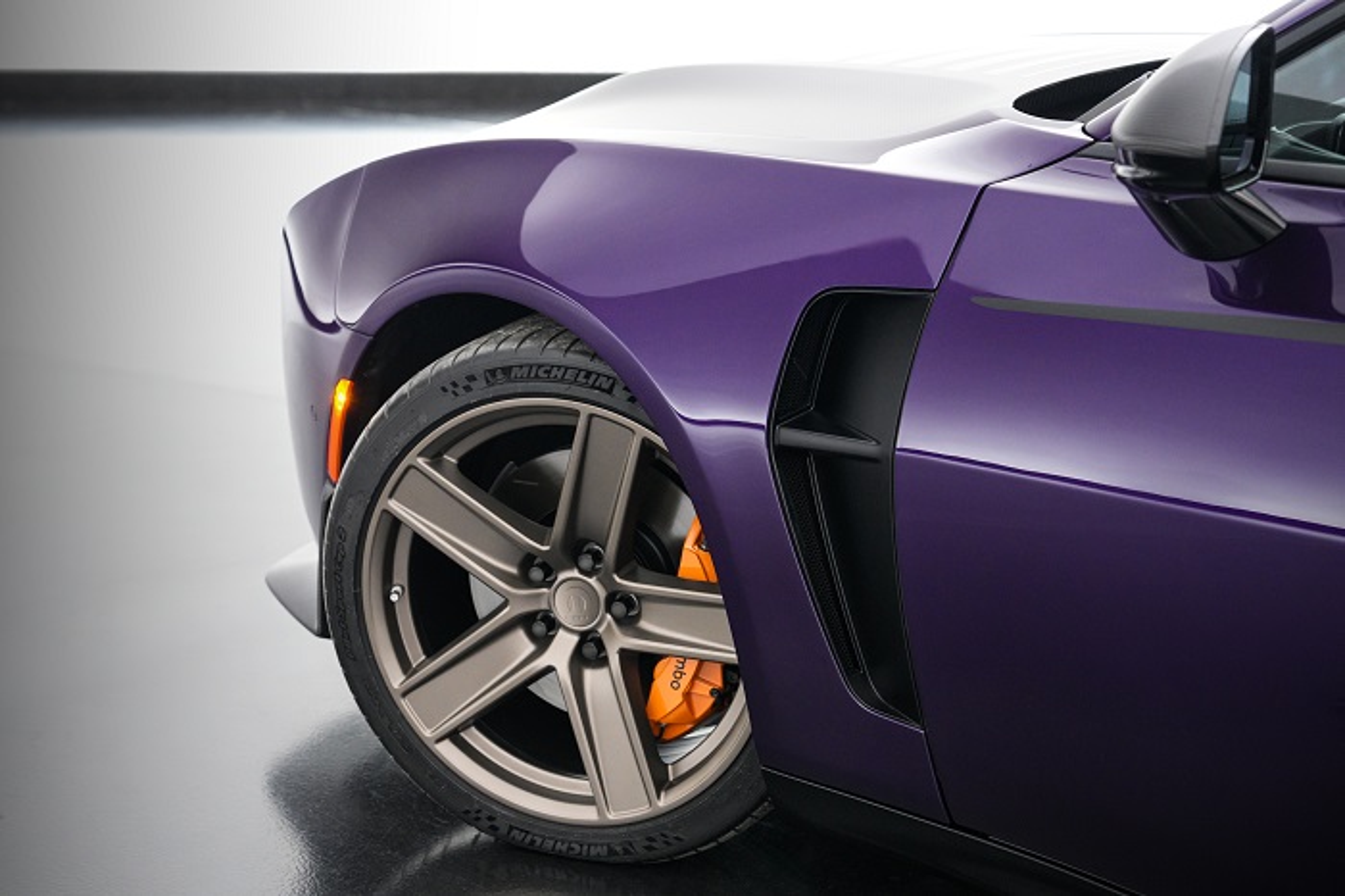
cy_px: 448
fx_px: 2614
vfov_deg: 19.4
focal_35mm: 70
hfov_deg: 28.9
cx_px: 672
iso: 4000
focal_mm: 70
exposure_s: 1/30
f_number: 4
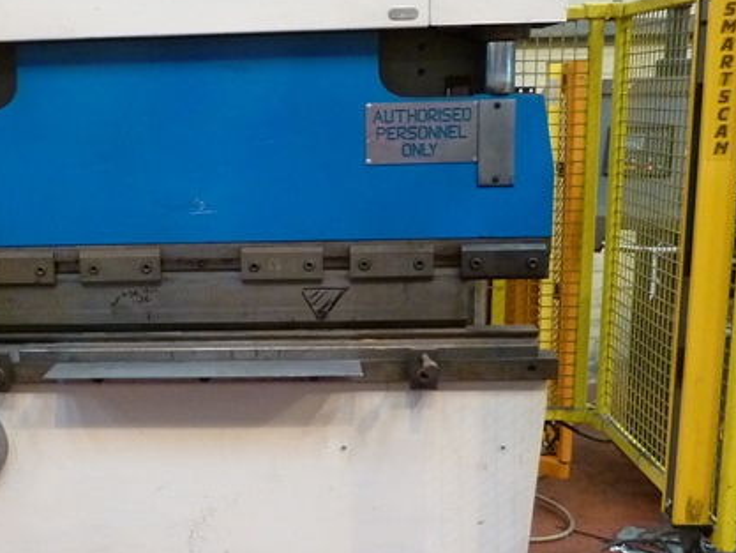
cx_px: 217
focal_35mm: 48
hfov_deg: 38.9
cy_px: 336
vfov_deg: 30.2
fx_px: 1021
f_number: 3.3
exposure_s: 1/20
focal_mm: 4.1
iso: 400
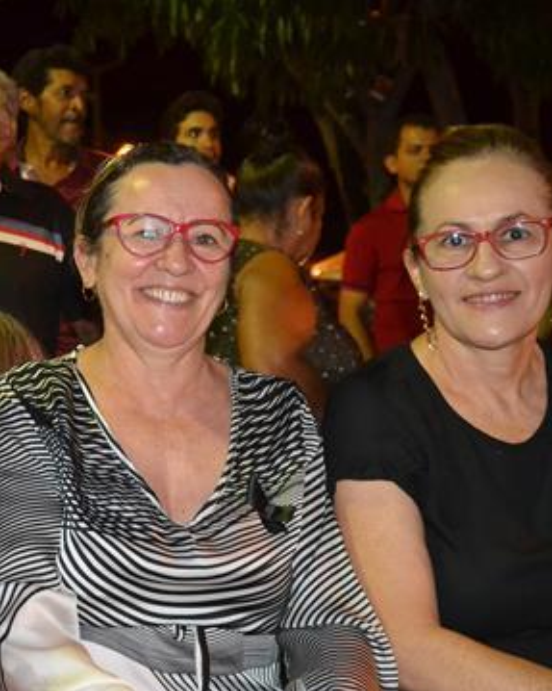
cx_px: 121
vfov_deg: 30.1
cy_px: 378
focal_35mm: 63
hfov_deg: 23.9
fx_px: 1284
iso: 3200
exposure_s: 1/60
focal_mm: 25
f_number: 4
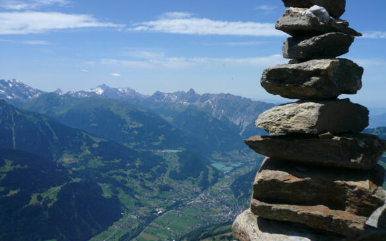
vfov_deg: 41.6
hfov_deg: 62.9
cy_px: 96
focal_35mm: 30
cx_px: 194
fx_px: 316
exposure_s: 1/400
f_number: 8
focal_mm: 4.6
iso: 100
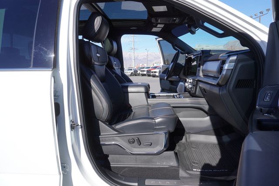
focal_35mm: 24
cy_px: 93
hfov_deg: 73.7
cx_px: 140
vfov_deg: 53.2
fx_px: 186
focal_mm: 16
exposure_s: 1/200
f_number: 7.1
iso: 100
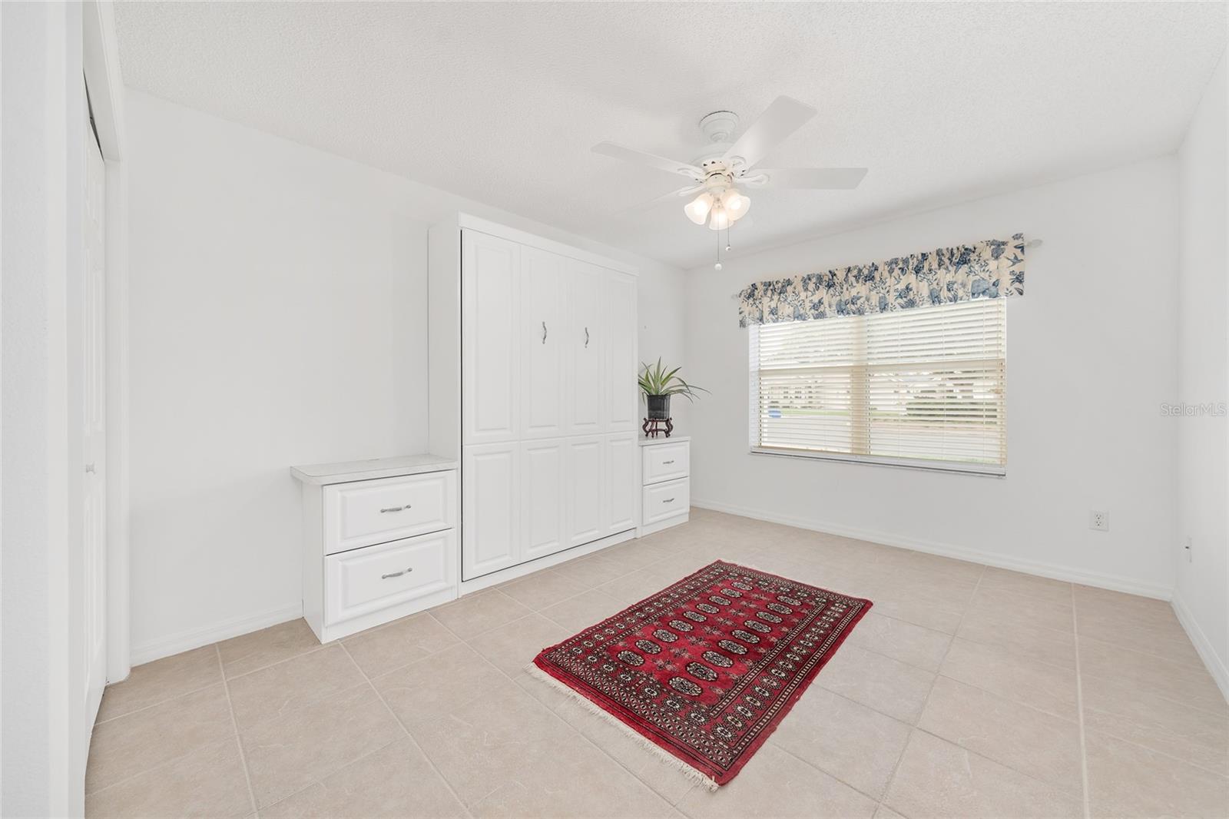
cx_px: 614
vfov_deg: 85.4
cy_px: 410
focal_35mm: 13
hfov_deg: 108.3
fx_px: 444
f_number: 7.1
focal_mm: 13
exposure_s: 1/3
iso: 125
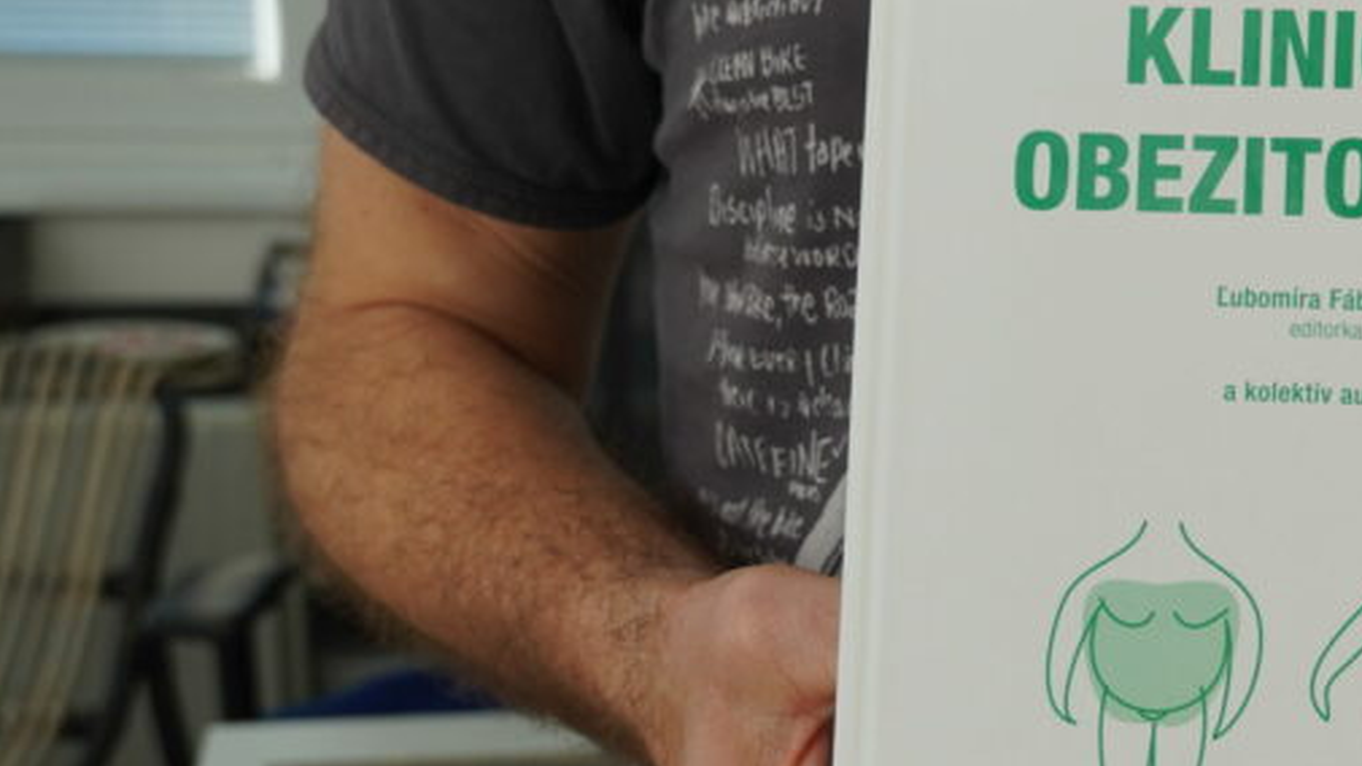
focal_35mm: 86
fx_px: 3108
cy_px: 527
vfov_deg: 14.0
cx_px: 1249
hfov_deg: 24.0
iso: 160
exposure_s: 1/160
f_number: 5
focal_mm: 27
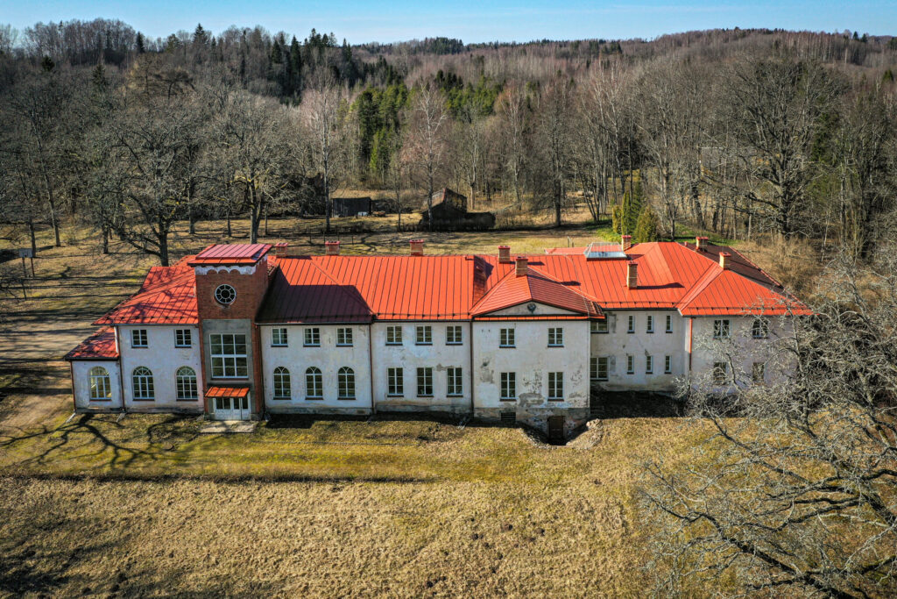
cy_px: 300
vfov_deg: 46.4
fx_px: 698
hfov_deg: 65.5
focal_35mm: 28
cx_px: 448
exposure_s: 1/320
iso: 100
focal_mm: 10.26
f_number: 7.1
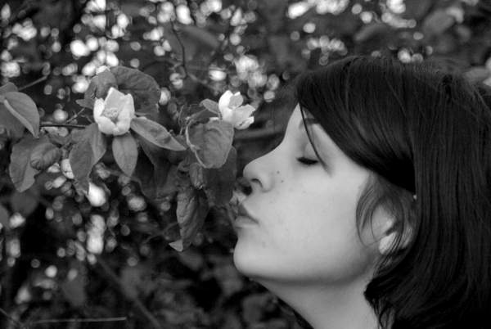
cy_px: 164
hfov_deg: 18.2
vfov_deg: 12.2
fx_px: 1537
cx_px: 246
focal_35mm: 112
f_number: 5.6
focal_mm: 75
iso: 1600
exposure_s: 1/20
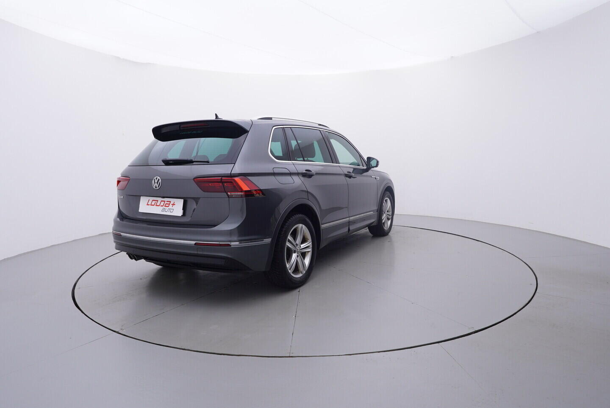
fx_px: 381
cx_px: 305
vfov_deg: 56.2
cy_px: 204
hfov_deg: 77.3
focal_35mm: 22
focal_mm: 15
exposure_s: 1/80
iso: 200
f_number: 5
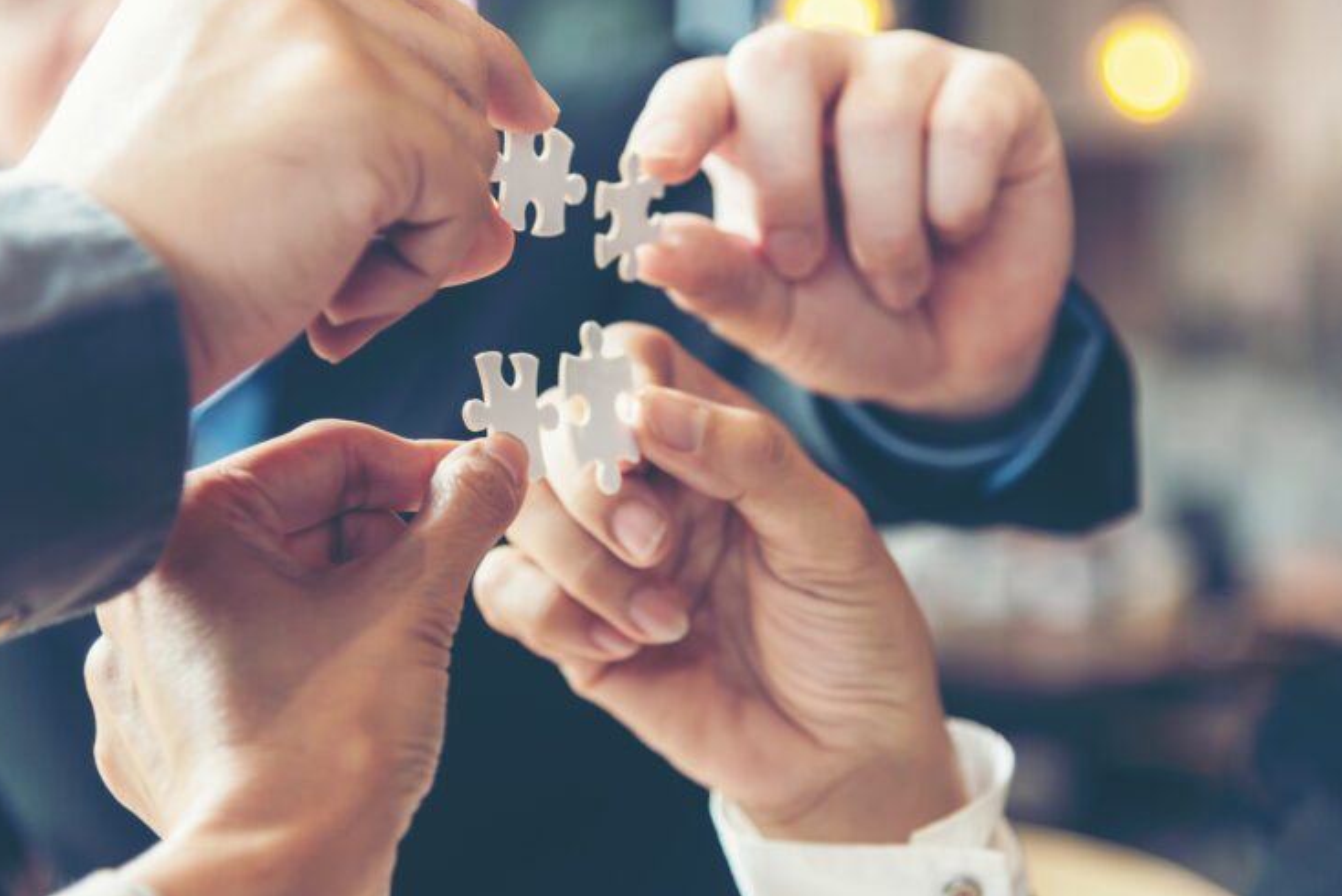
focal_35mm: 90
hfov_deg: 22.6
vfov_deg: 15.2
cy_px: 432
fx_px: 3356
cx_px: 682
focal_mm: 86
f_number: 4
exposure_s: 1/125
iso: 200
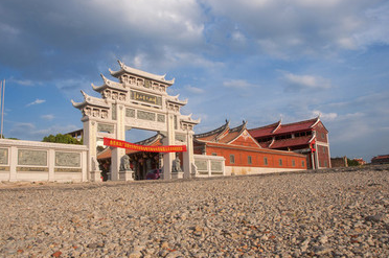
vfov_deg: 44.8
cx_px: 181
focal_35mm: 29
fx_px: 313
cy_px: 134
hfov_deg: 63.7
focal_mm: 18
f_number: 11
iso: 250
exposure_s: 1/200
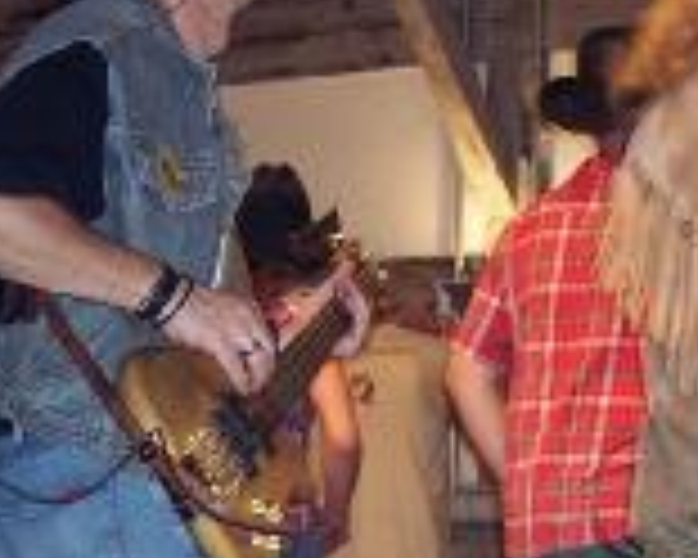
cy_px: 556
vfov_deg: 12.4
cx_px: 441
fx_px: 2541
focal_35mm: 123
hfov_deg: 15.6
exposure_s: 1/60
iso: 100
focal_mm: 8
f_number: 2.8
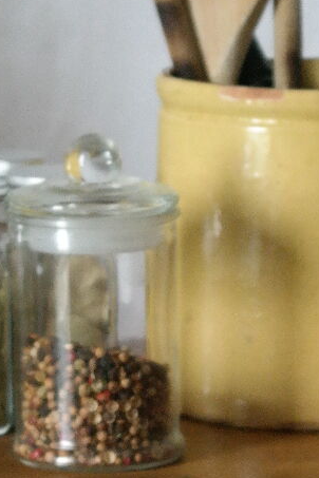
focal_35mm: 294
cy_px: 533
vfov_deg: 7.0
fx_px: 3907
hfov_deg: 4.7
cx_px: 275
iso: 1600
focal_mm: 50
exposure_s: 1/30
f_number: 5.6
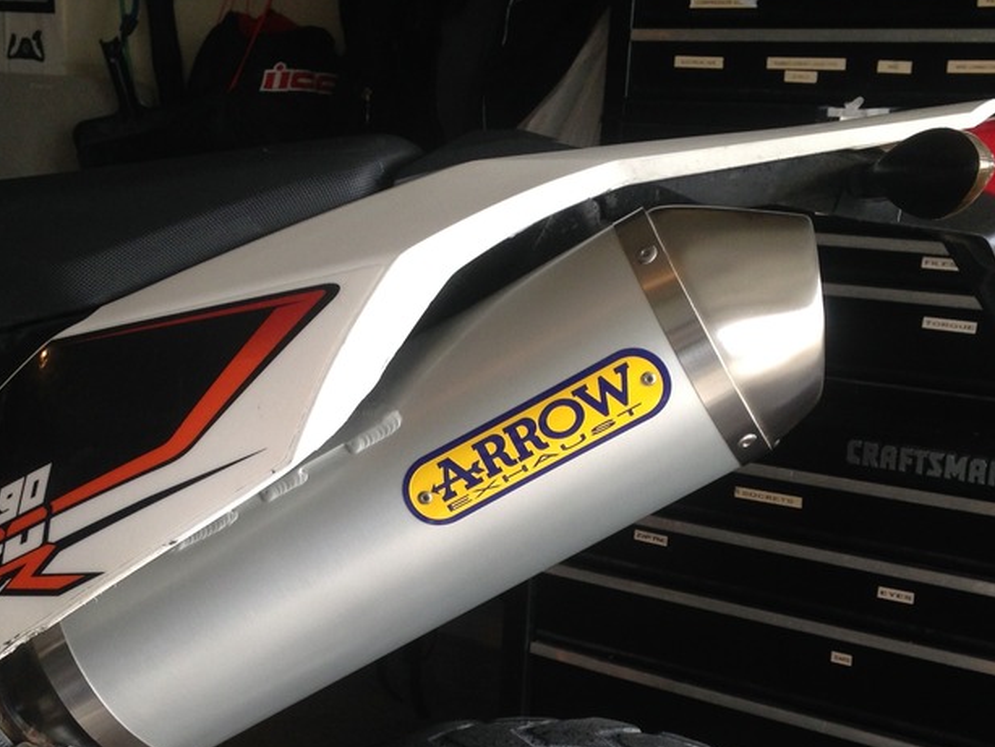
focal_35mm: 55
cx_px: 556
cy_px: 523
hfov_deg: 34.9
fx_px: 1582
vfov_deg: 26.4
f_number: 2.4
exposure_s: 1/120
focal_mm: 4.12
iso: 80
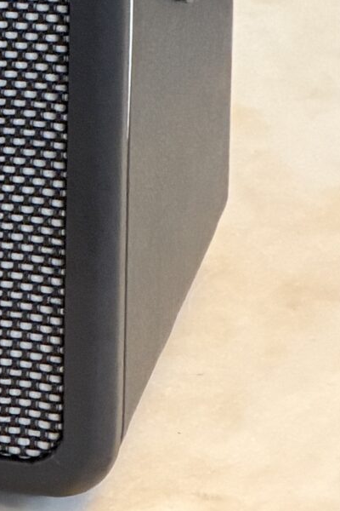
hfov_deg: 3.1
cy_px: -206
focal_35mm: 444
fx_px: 6290
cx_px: -443
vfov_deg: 4.6
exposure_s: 1/62
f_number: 2.8
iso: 640
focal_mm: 16.89
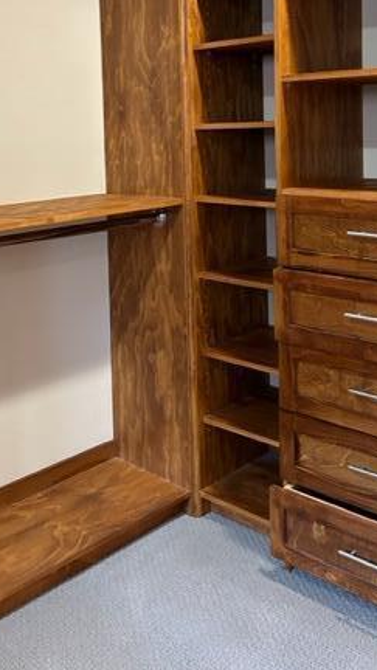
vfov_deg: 47.0
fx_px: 746
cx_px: 174
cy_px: 186
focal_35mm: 42
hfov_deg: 28.3
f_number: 1.5
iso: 320
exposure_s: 1/60
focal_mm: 5.7
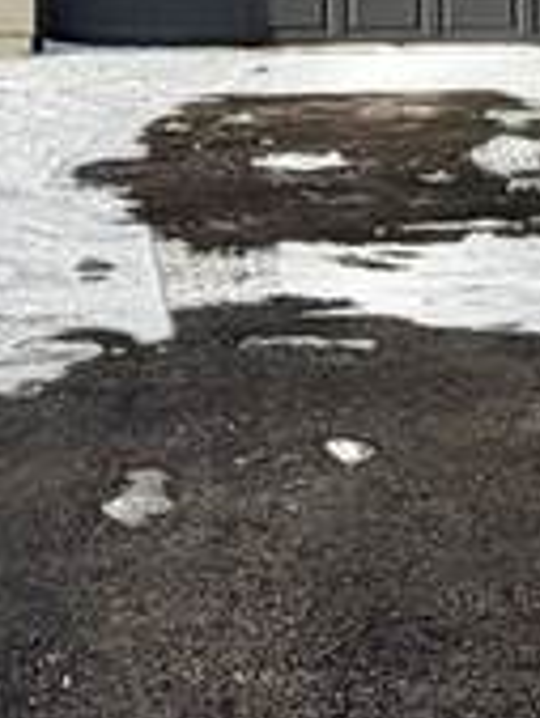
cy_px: -166
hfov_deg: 14.0
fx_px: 2202
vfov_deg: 17.6
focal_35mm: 106
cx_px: 166
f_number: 2.2
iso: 20
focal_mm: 2.22
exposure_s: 1/1795
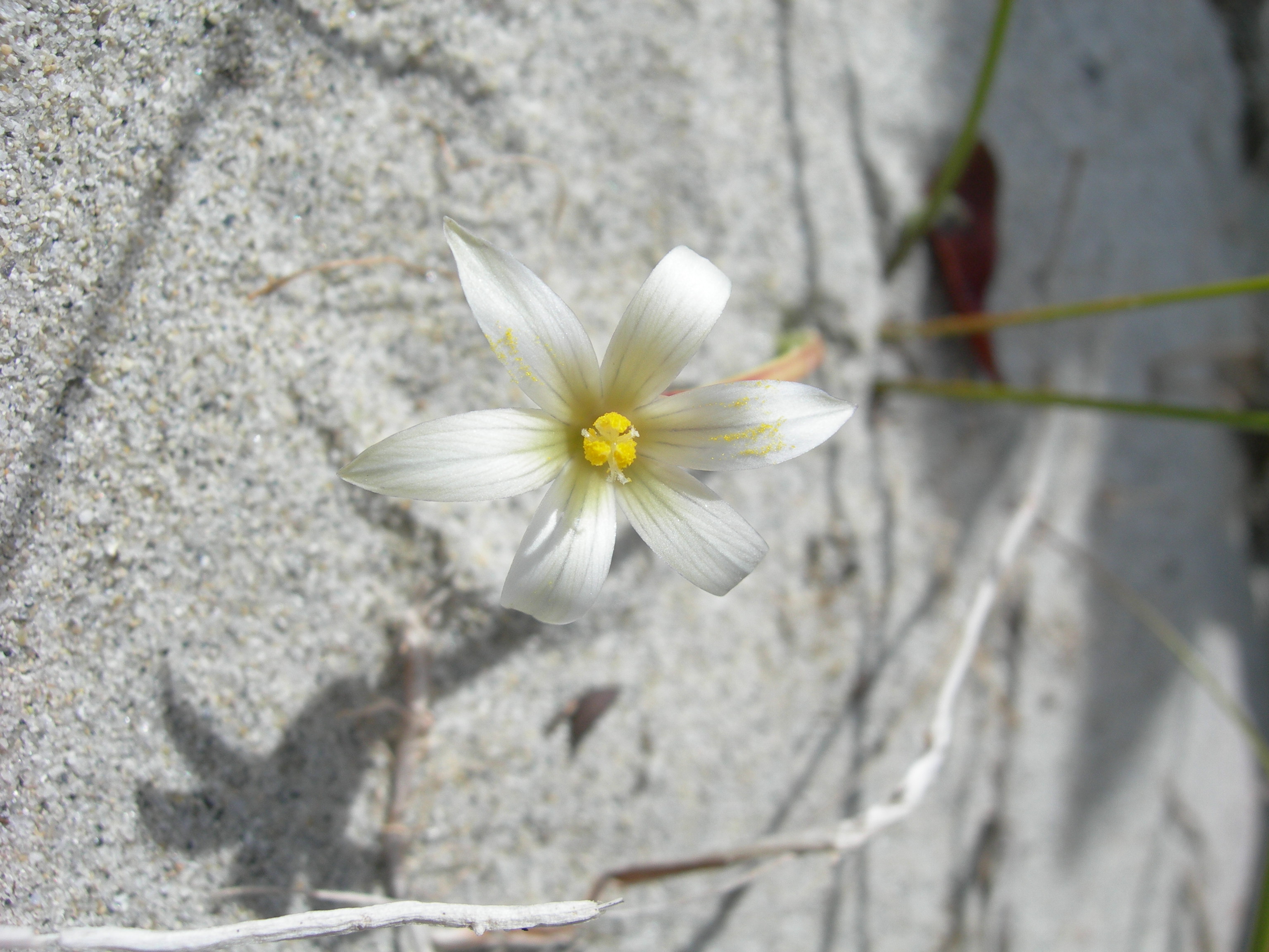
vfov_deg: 37.7
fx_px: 1393
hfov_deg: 49.0
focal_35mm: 38
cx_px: 634
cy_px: 476
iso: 50
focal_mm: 7.8
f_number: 4.8
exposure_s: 1/786
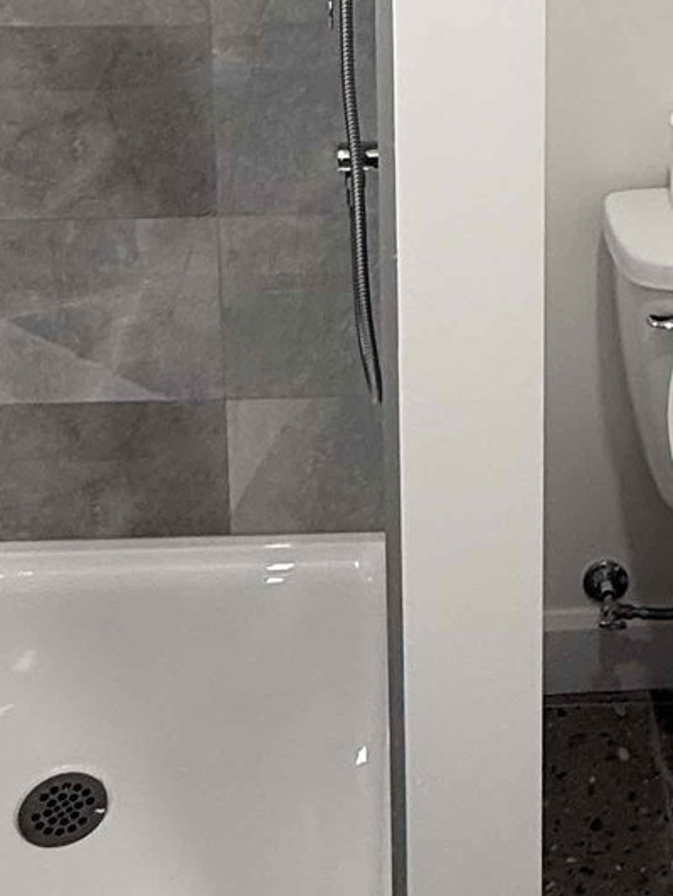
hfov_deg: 25.9
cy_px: -192
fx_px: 1451
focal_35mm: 56
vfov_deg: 29.3
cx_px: 458
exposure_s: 1/120
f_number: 2.2
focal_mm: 2.22
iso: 125
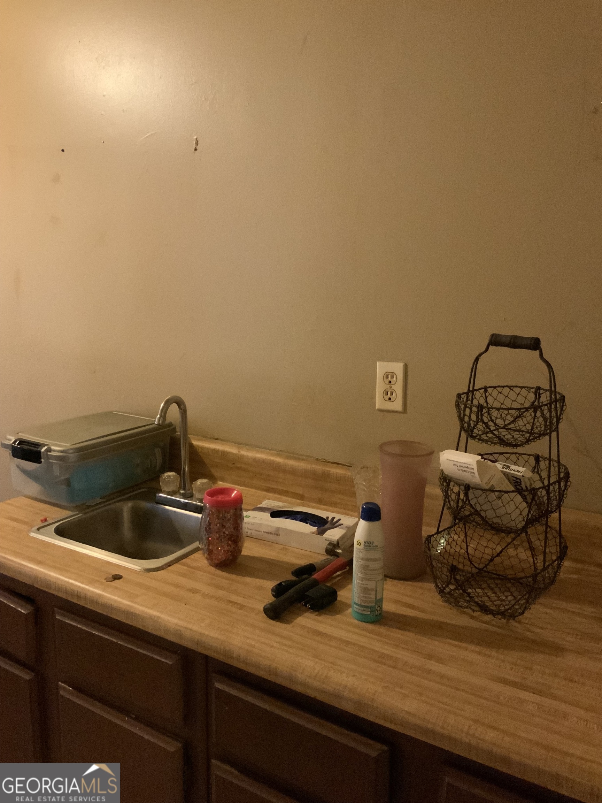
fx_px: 672
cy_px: 402
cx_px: 301
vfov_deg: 61.7
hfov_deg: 48.2
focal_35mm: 29
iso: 500
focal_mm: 3
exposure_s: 1/30
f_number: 1.8
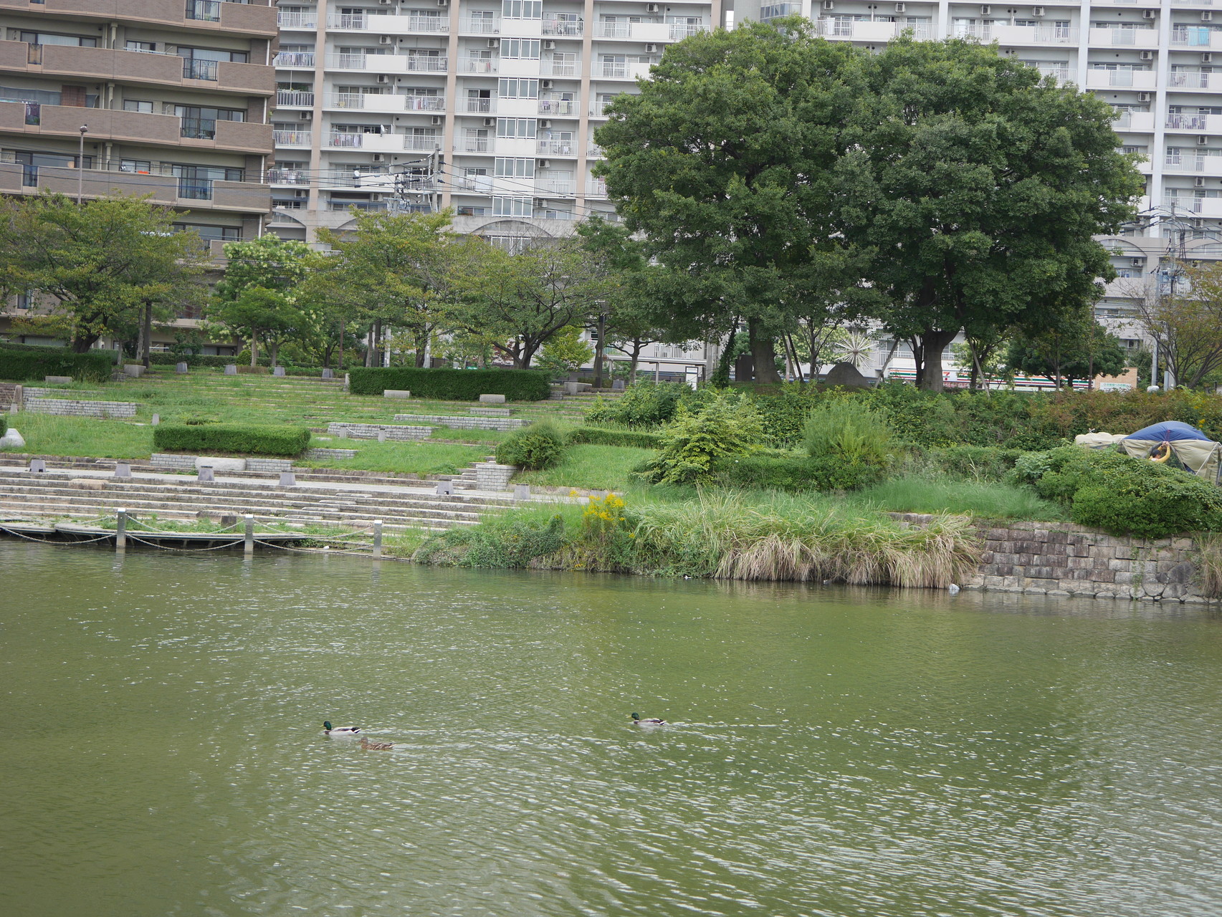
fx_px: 2119
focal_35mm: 60
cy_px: 458
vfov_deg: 24.4
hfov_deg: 32.2
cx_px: 611
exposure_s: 1/160
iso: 200
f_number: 3.2
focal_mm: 30
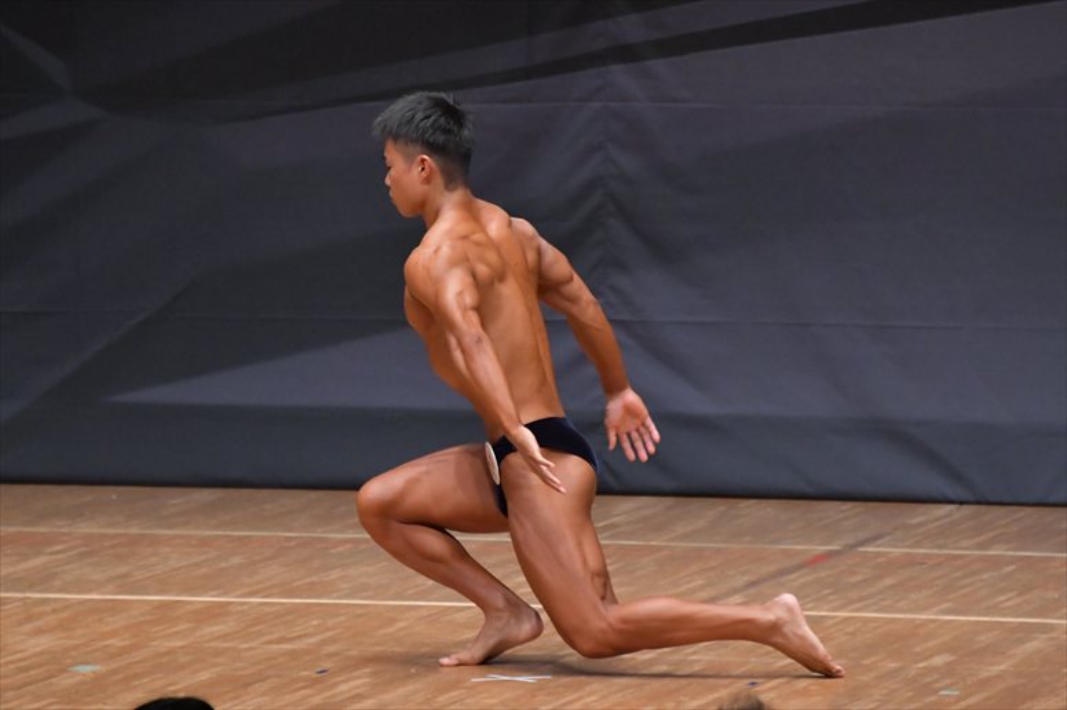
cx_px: 534
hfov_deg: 5.5
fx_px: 11109
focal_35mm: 375
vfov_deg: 3.7
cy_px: 355
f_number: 5.6
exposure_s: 1/400
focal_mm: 250
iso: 6400
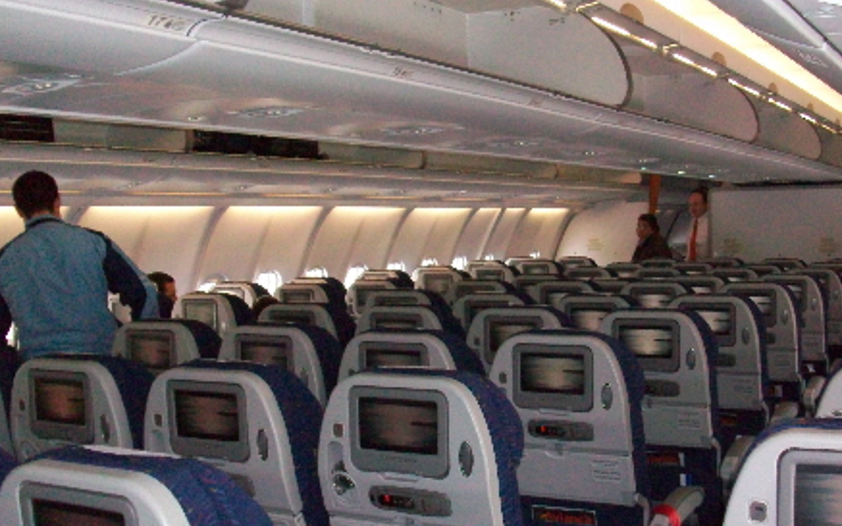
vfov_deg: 29.2
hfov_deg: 45.1
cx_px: 486
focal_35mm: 44
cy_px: 257
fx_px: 1010
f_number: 2.8
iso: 400
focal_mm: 5.7
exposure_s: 1/125
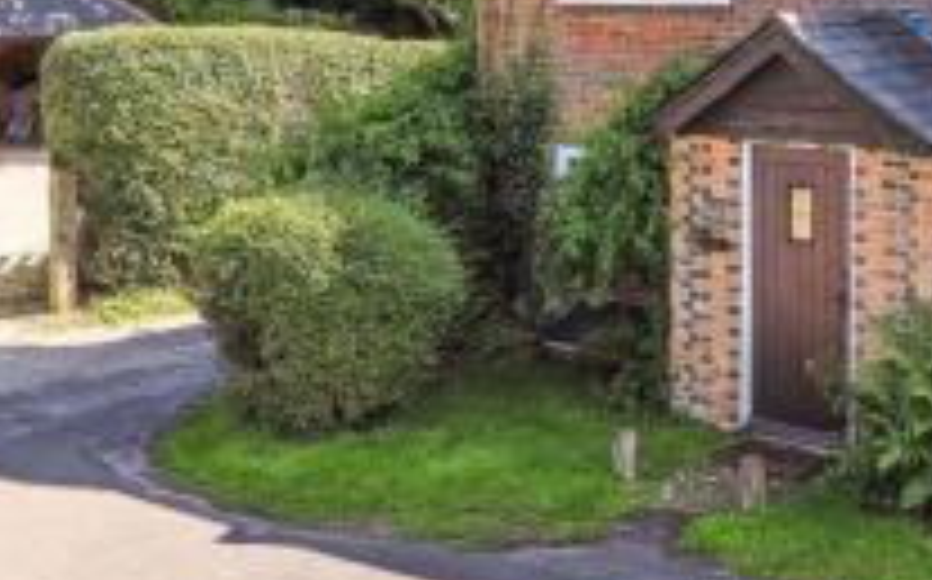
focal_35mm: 52
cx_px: 912
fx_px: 1320
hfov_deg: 35.5
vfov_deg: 24.5
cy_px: 137
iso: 400
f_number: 8
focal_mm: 12
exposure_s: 1/1000
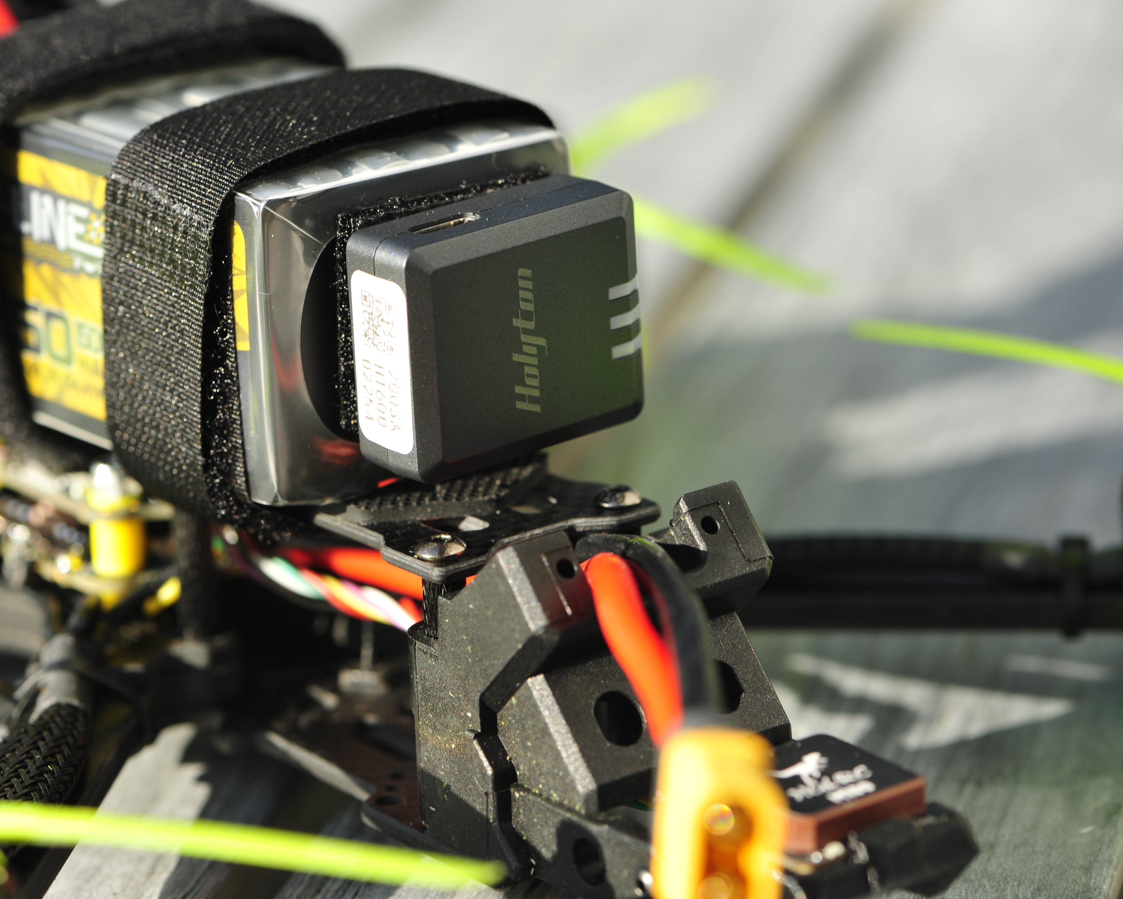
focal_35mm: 119
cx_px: 462
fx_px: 3955
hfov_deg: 16.1
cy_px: 450
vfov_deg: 13.0
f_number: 7.1
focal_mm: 105
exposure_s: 1/200
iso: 200
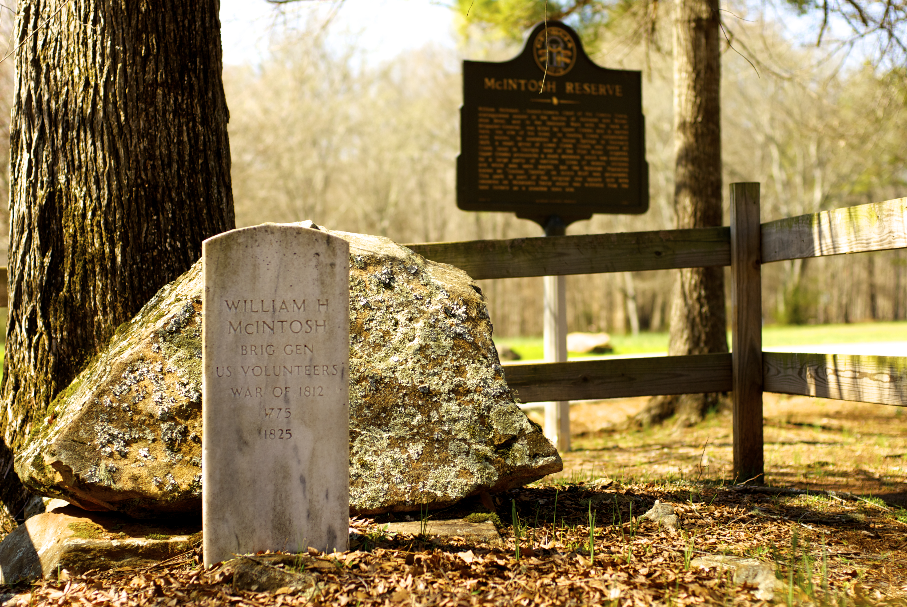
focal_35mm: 75
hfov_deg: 27.0
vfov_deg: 18.2
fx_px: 1892
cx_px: 454
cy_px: 304
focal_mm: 50
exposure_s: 1/750
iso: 100
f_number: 2.5
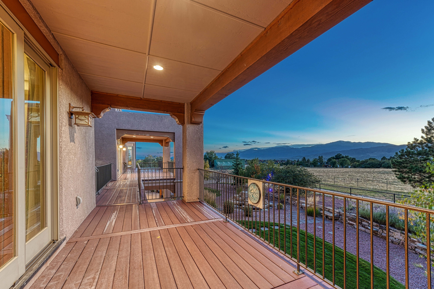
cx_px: 217
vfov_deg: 81.2
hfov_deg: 104.3
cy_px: 144
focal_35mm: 14
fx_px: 169
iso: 800
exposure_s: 2
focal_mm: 14
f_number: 8
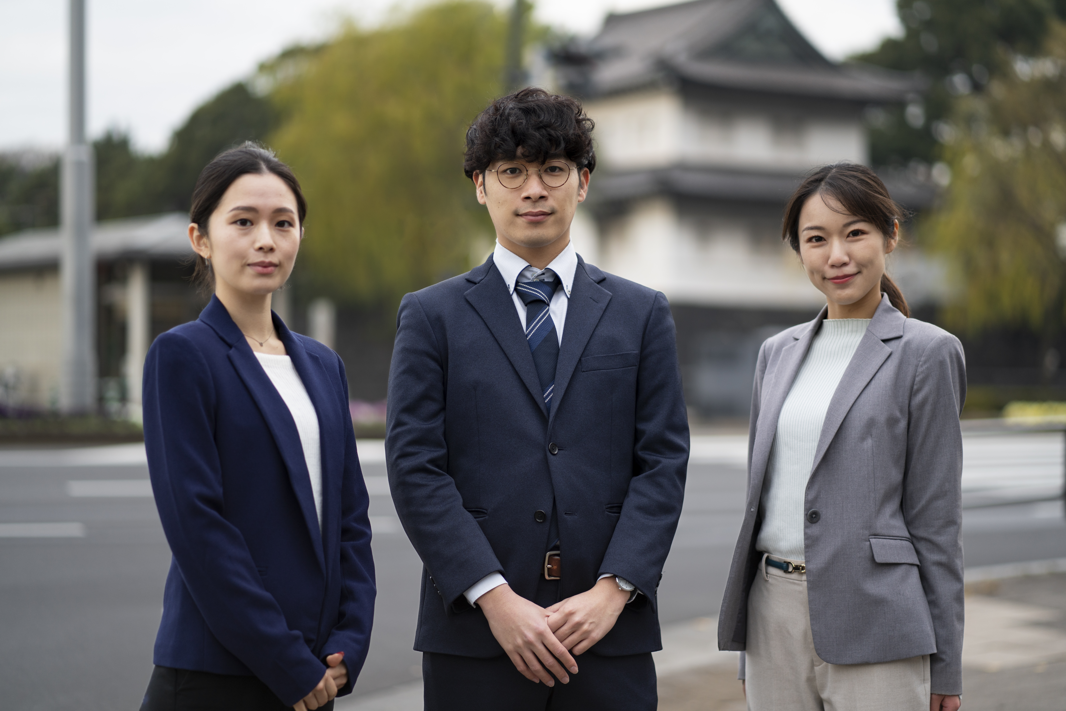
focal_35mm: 85
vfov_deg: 16.1
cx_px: 533
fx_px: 2517
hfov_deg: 23.9
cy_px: 356
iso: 200
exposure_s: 1/400
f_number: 1.8
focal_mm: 85
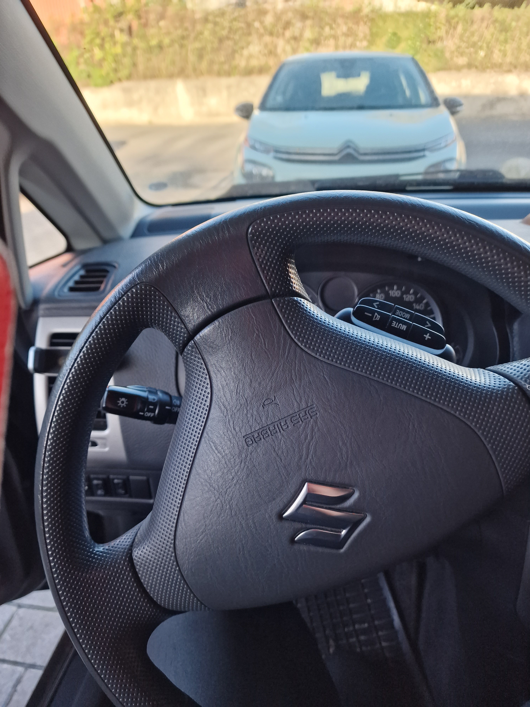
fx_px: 470
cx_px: 265
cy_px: 354
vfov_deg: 73.9
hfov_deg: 58.9
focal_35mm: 23
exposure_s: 1/180
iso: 100
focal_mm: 6.4
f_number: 1.8
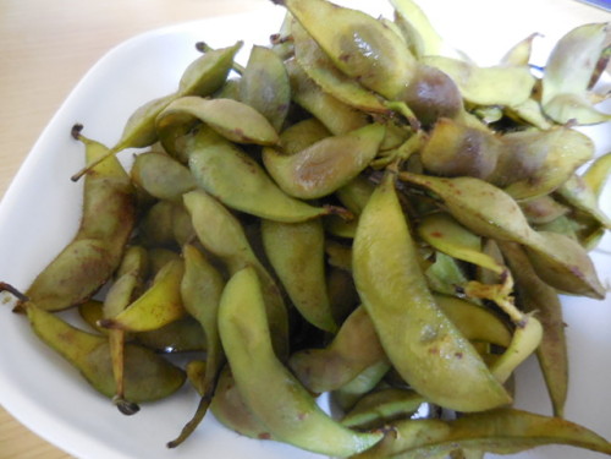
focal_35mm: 25
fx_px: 441
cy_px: 230
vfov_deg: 54.9
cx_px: 306
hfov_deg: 69.4
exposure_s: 1/4
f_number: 3.3
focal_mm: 4.5
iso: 800
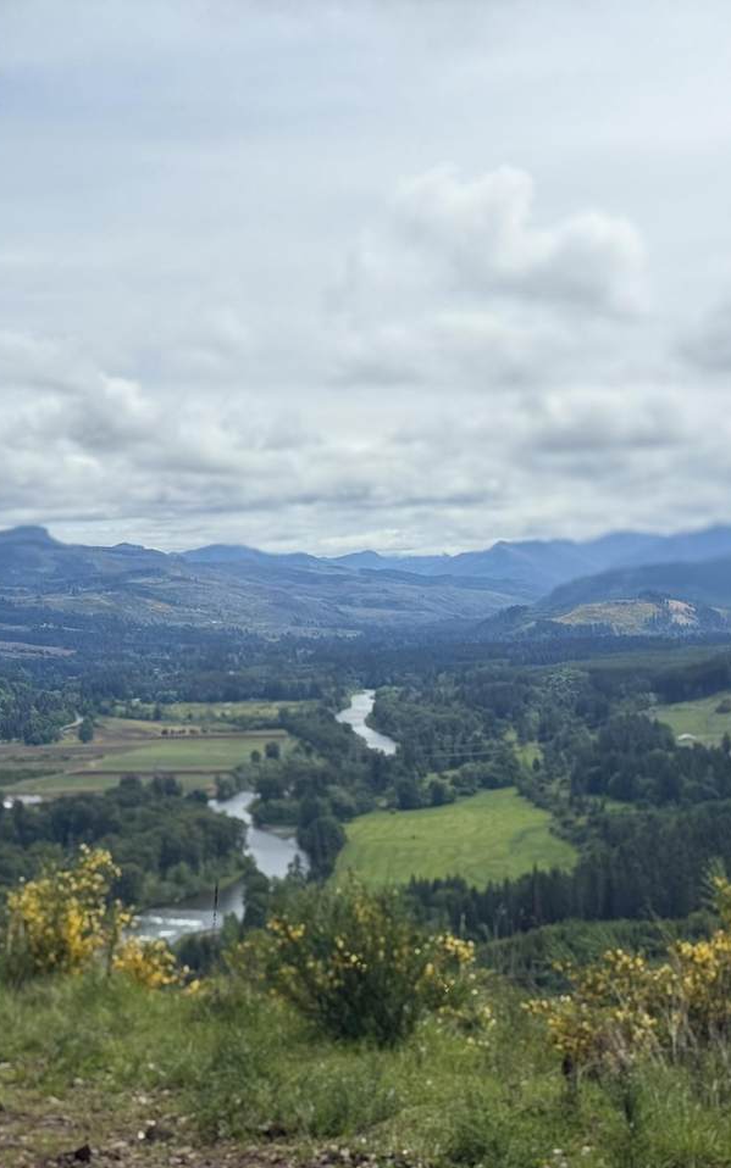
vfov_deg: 30.2
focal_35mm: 68
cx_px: 200
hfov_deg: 19.0
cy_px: 584
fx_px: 2167
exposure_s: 1/11364
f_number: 1.78
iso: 64
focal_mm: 6.76
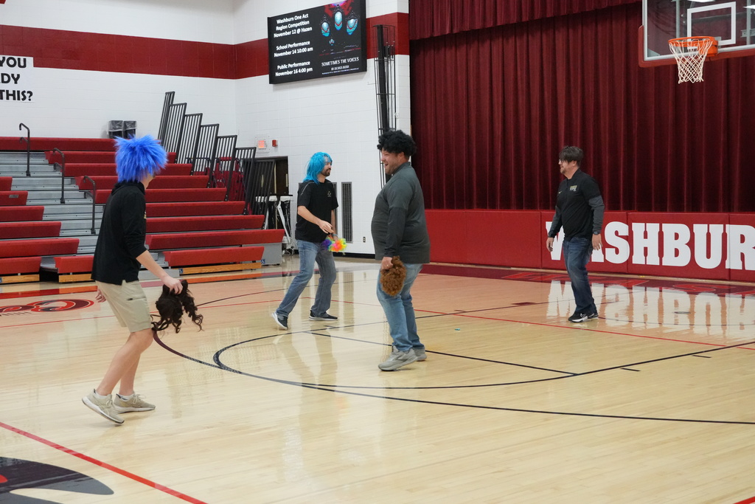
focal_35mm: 51
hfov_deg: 38.9
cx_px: 378
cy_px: 252
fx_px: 1070
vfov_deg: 26.5
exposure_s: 1/400
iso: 8000
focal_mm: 34
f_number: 5.6
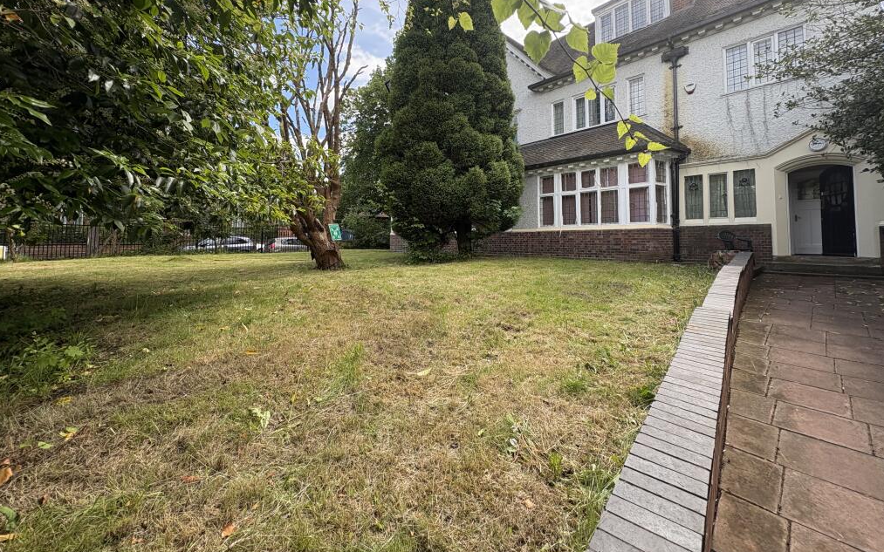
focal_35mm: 15
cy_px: 225
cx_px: 442
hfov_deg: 101.5
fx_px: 361
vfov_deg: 74.1
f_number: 2.2
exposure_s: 1/482
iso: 64
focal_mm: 2.22
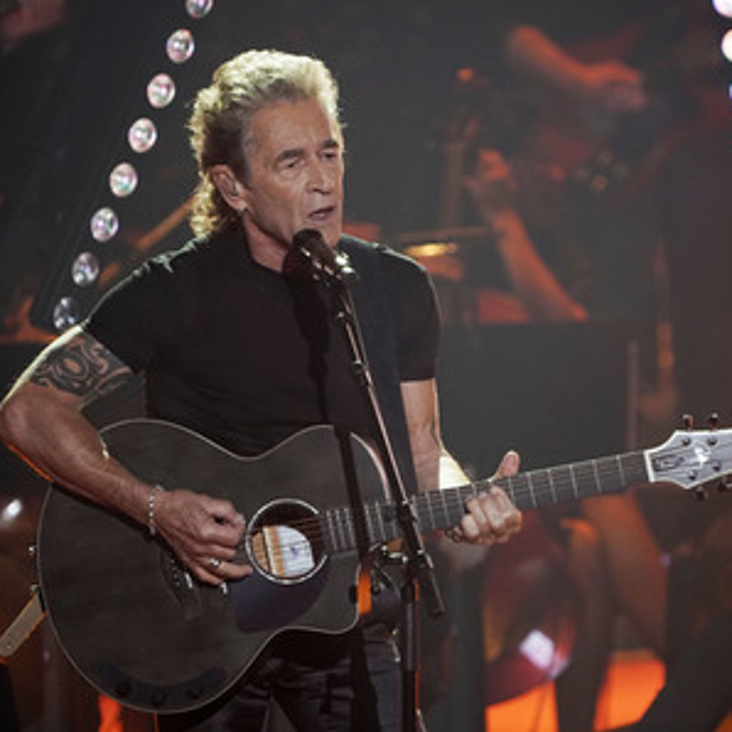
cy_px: 366
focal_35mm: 772
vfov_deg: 2.3
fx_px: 18470
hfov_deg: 2.3
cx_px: 399
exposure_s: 1/160
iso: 4000
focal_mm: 600
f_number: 6.3
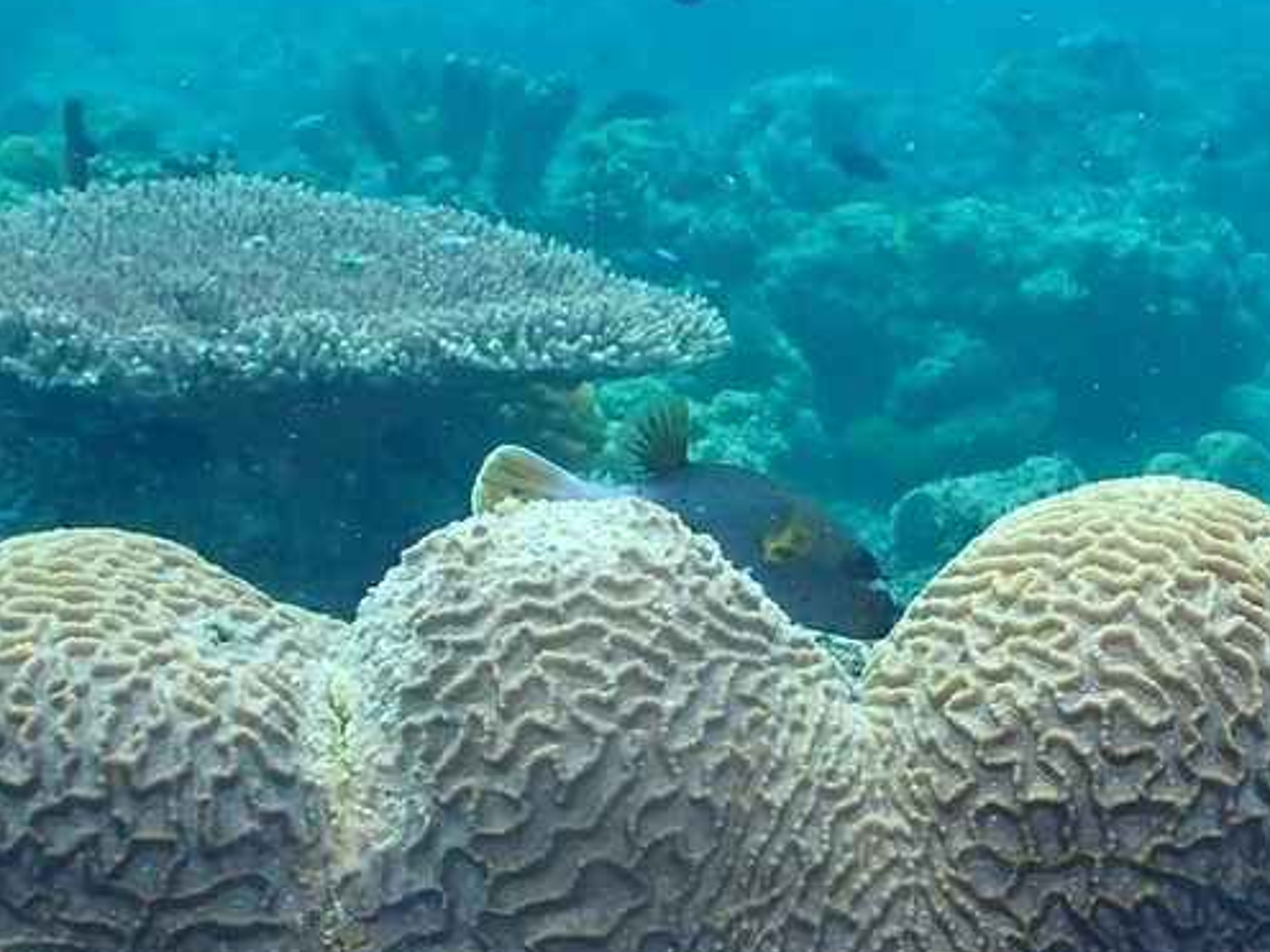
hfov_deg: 17.0
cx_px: 960
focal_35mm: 115
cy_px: 938
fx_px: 4219
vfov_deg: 12.7
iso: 200
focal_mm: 9.01
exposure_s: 1/125
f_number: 4.5
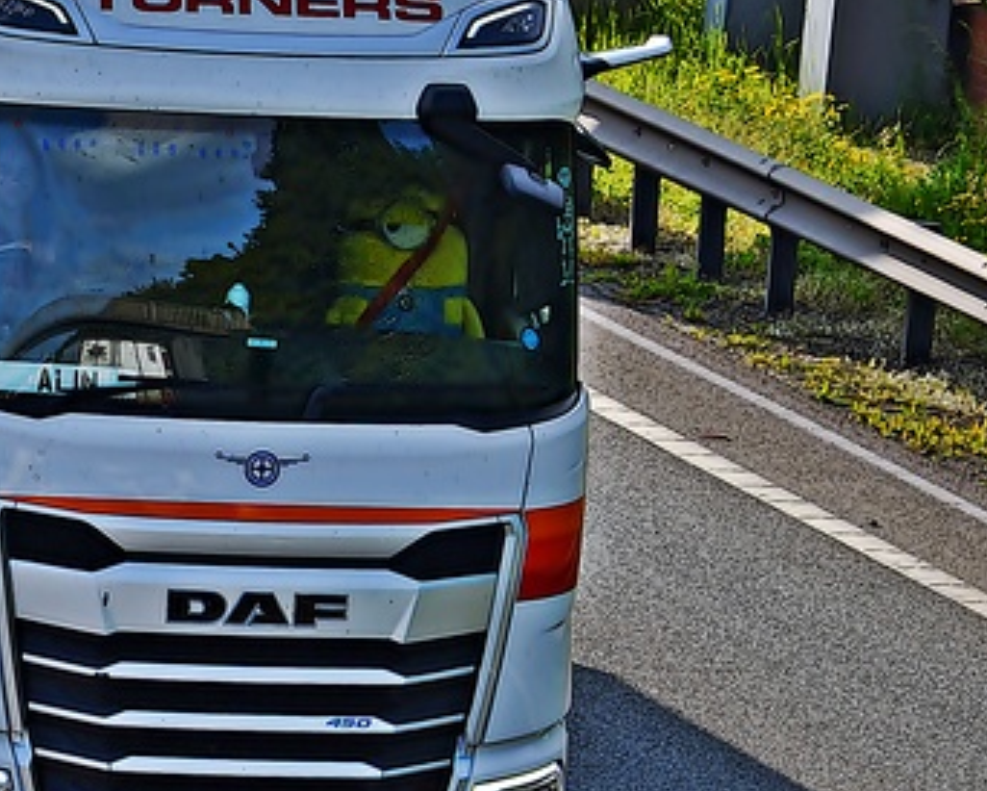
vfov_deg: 3.6
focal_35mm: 427
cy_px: 326
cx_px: 216
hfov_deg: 4.5
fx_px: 12480
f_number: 8
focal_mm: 130
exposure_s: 1/250
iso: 100
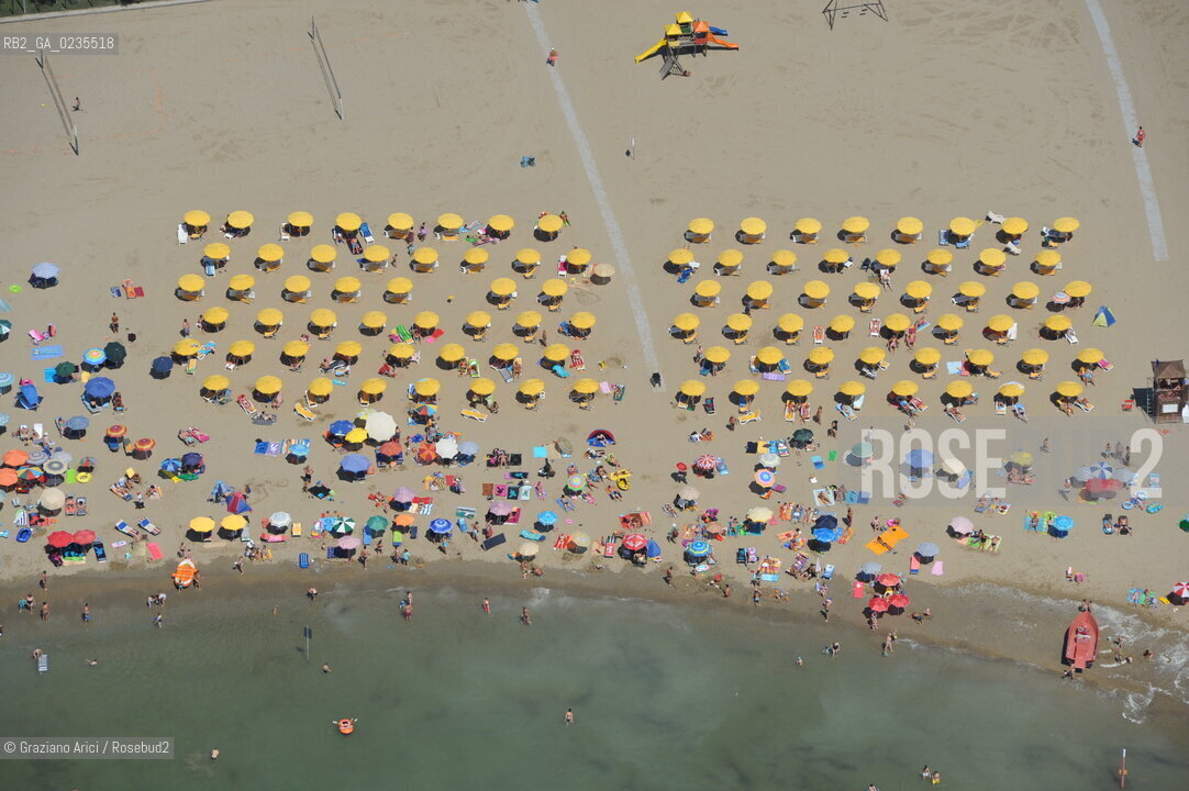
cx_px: 594
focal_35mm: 200
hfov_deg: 10.3
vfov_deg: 6.9
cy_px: 396
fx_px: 6601
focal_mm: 200
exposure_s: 1/1600
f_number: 9
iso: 400
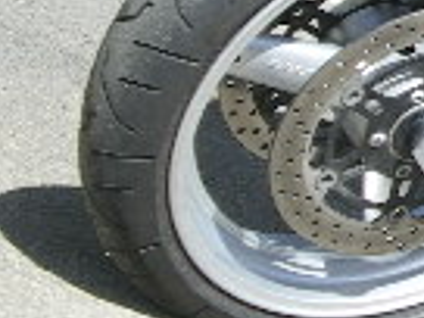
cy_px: -25
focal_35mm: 306
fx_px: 3748
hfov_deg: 6.2
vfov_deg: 4.8
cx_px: 995
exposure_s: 1/200
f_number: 4.4
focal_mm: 11.3
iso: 50
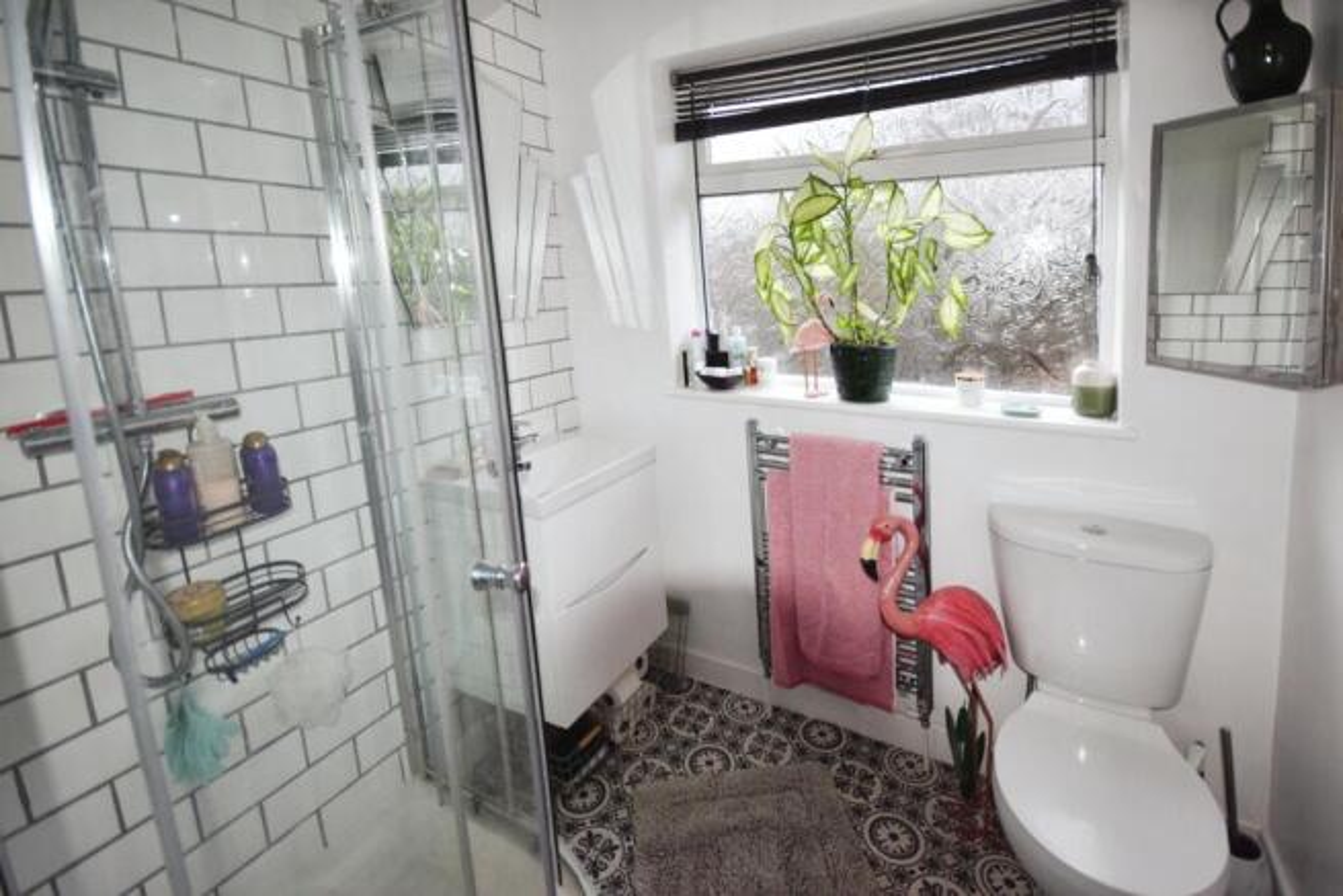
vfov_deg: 77.4
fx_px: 560
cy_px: 448
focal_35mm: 15
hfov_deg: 100.4
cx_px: 672
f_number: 4
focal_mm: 10
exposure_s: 1/60
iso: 800
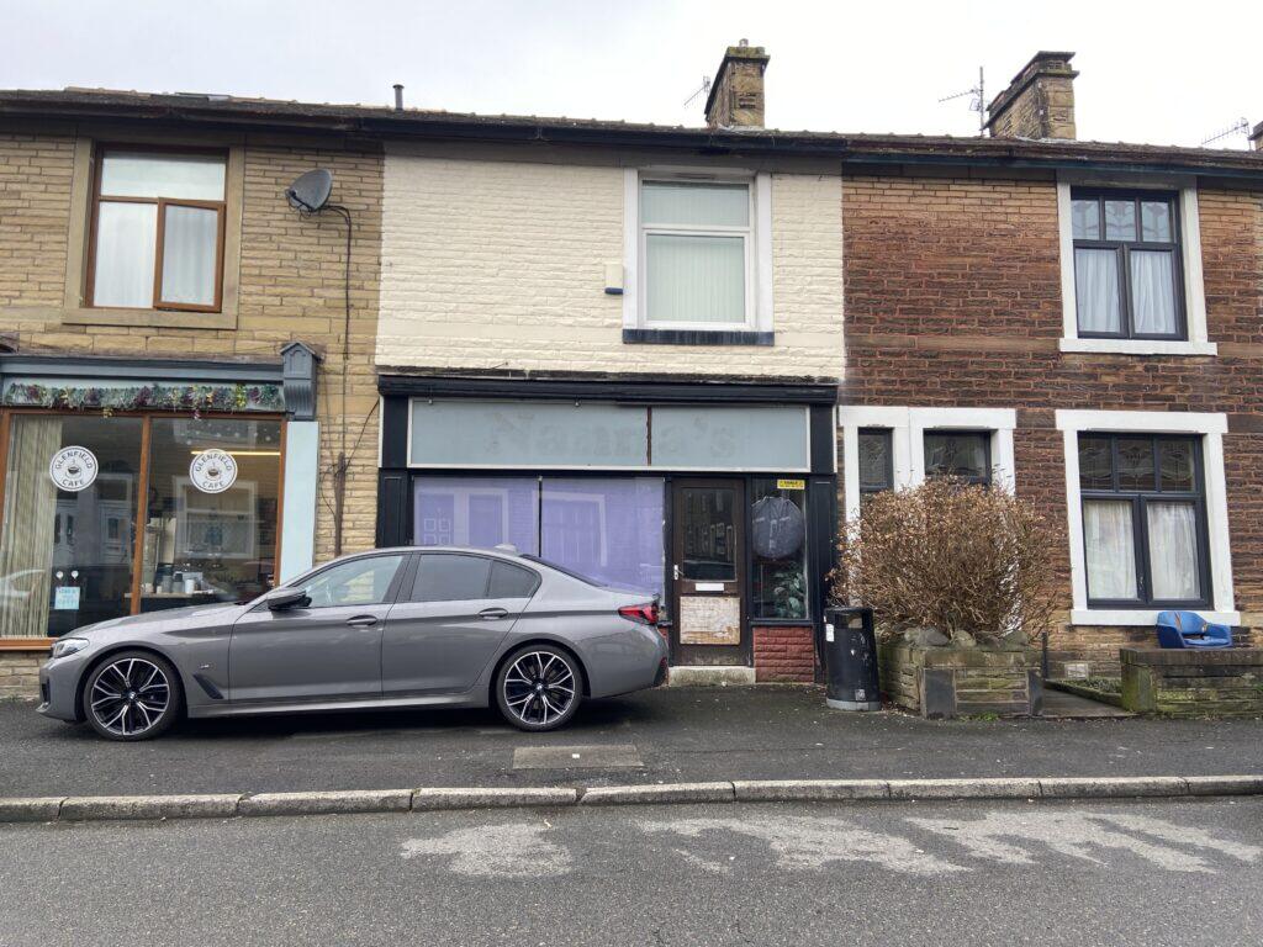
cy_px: 474
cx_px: 632
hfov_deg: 67.3
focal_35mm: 26
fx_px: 949
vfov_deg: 53.1
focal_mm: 4.25
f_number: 1.8
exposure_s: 1/263
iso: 32
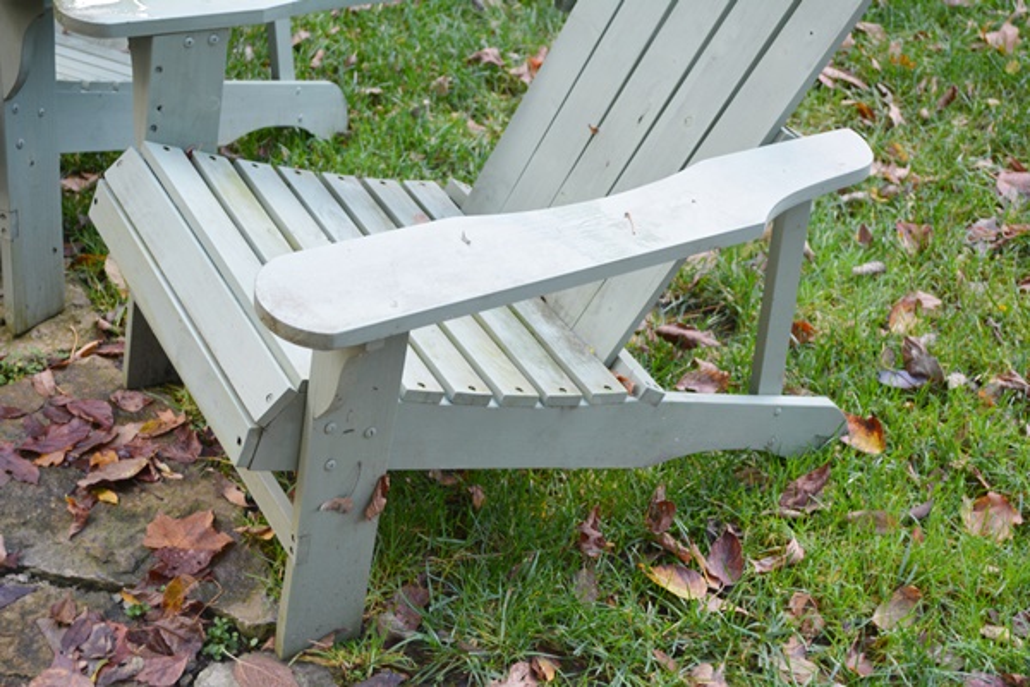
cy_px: 344
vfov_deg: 25.1
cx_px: 515
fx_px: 1545
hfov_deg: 36.9
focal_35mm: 54
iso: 500
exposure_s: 1/60
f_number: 5
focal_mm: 36
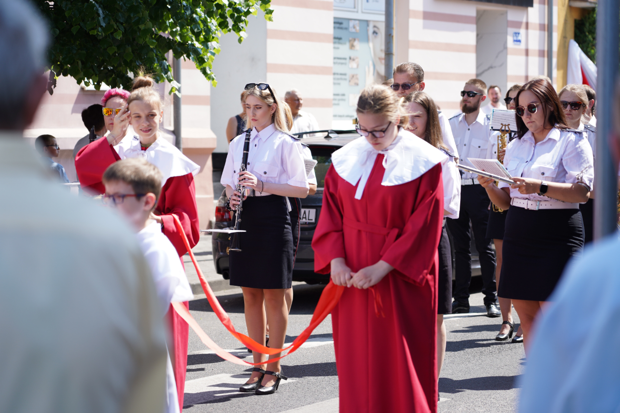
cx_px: 310
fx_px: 1808
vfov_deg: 13.0
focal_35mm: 105
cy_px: 206
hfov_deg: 19.5
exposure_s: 1/320
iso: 100
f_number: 4
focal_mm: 105
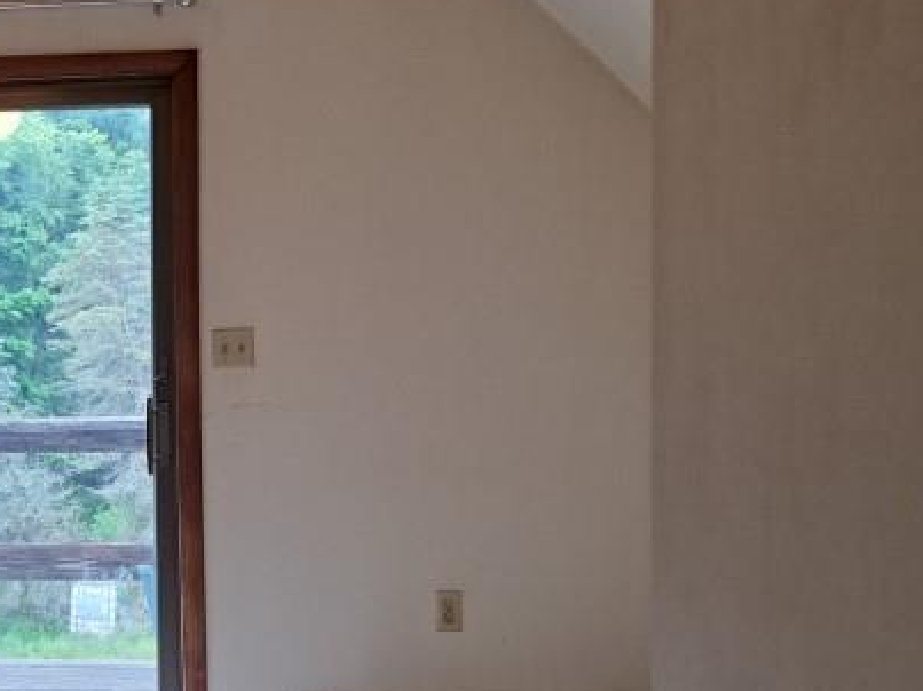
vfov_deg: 24.0
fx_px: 1626
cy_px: 375
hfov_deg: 29.6
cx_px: 7
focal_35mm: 61
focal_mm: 5.23
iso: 160
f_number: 1.8
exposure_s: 1/60
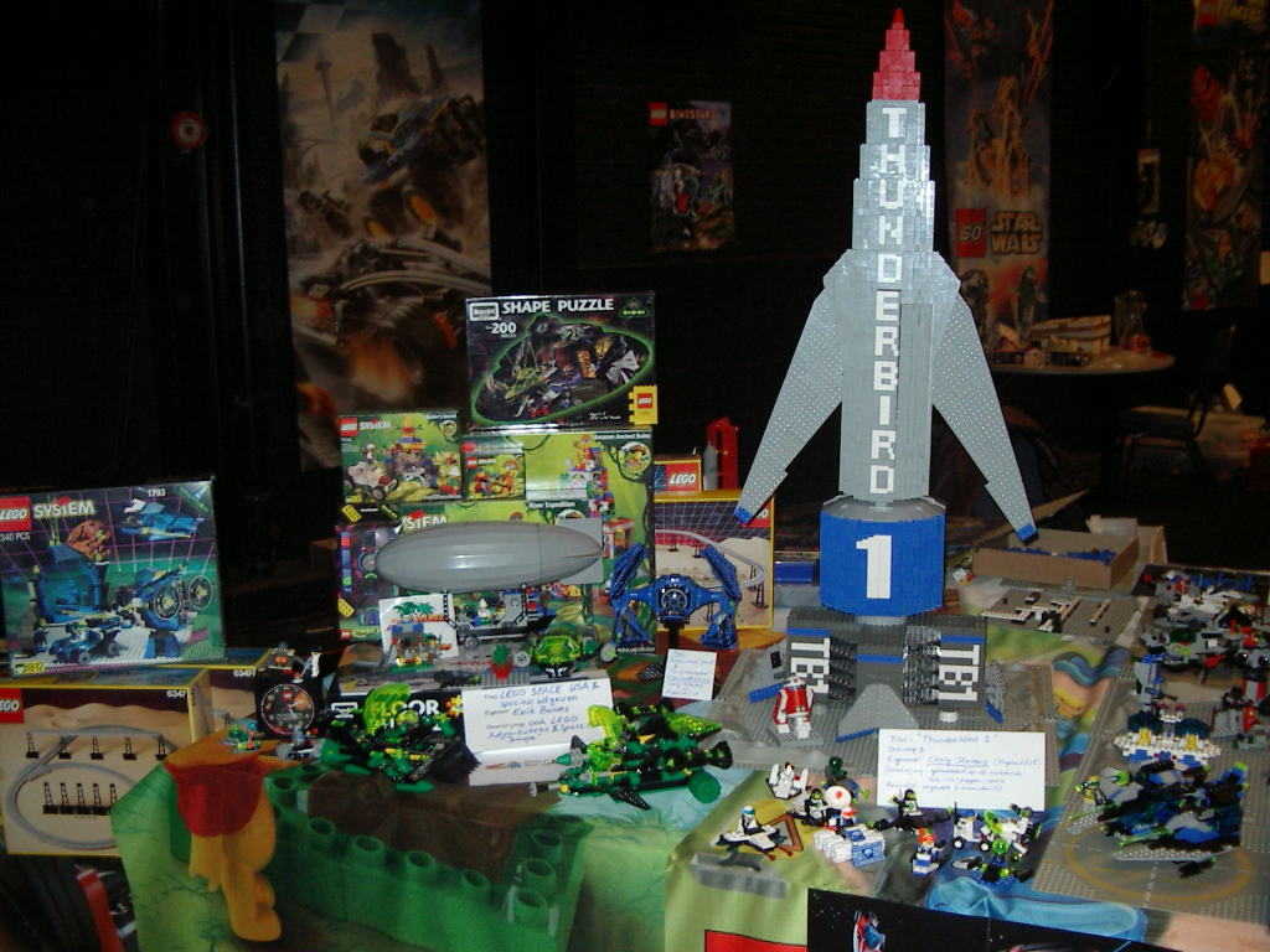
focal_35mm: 38
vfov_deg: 37.7
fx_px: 1394
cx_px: 635
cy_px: 476
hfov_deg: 49.0
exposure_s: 1/60
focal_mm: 5.8
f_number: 2.6
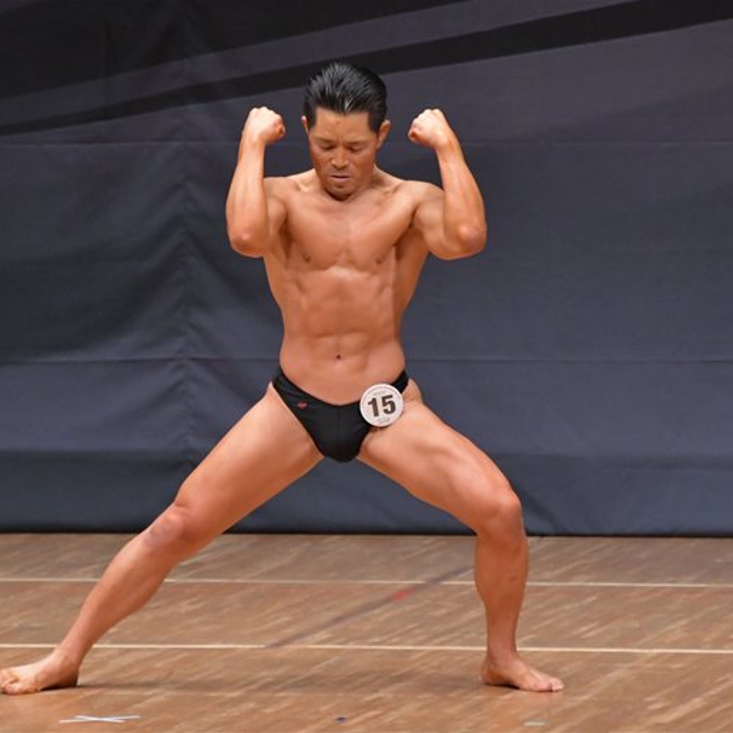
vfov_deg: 4.0
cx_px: 352
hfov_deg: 4.0
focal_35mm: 442
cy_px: 366
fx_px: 10589
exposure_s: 1/400
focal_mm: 230
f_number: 5.6
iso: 6400
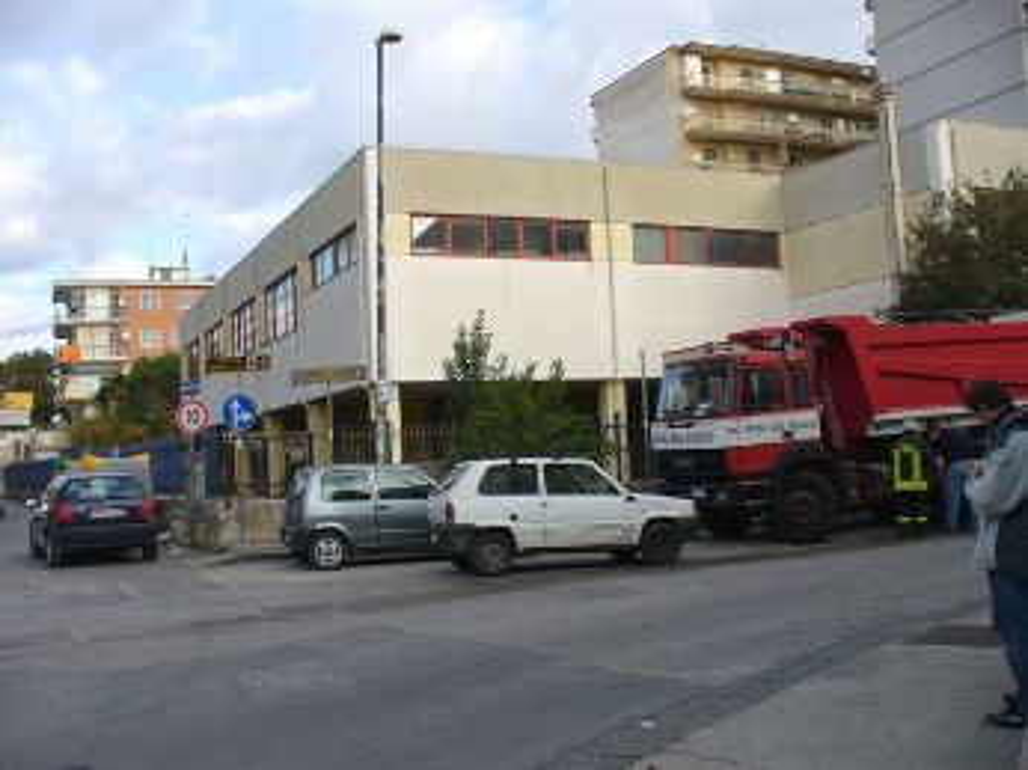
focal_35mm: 37
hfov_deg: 50.2
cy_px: 385
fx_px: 1098
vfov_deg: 38.6
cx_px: 514
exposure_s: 1/125
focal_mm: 6.1
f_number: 5.6
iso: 80
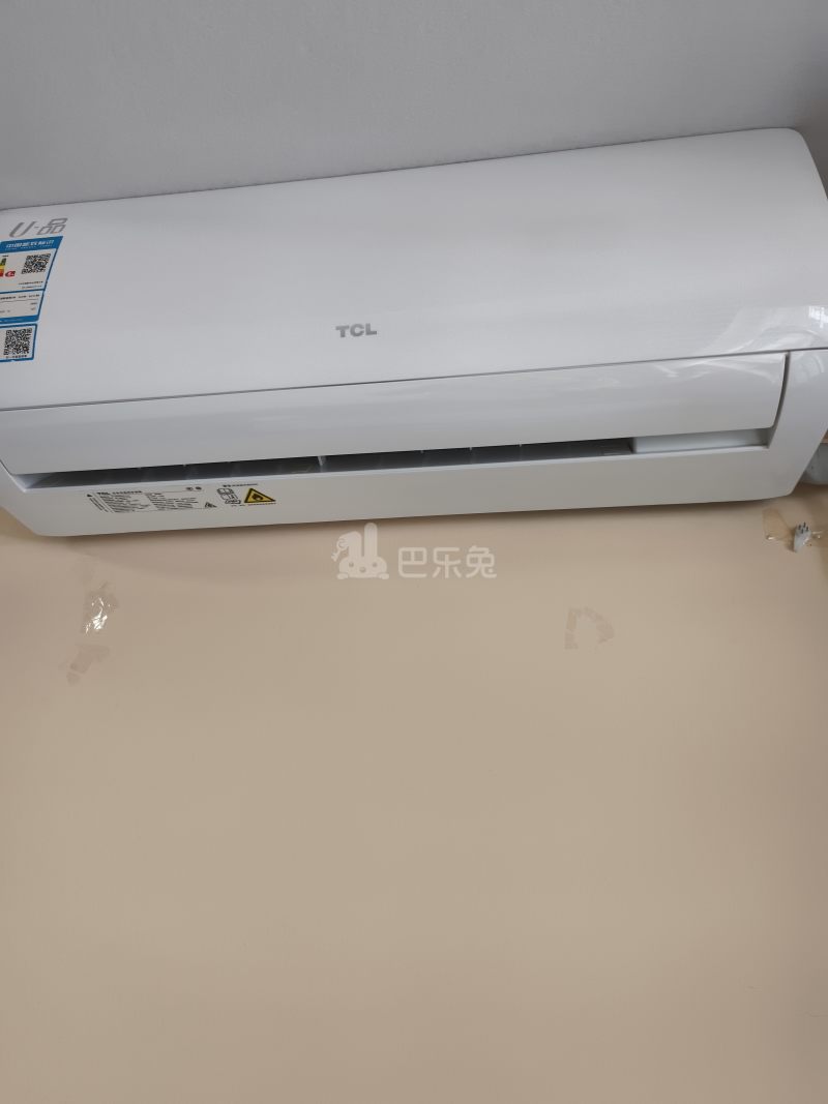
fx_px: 734
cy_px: 552
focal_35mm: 23
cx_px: 414
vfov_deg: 73.9
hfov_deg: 58.9
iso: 201
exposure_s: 1/100
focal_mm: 5.6
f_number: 1.57
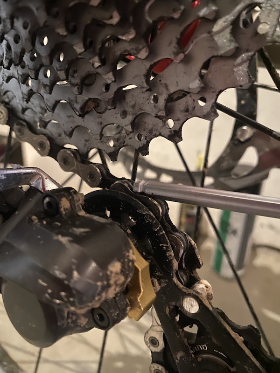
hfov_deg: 53.1
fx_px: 280
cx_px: 140
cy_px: 186
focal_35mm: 26
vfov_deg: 67.3
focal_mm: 4.25
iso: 1000
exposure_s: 1/14
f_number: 1.8
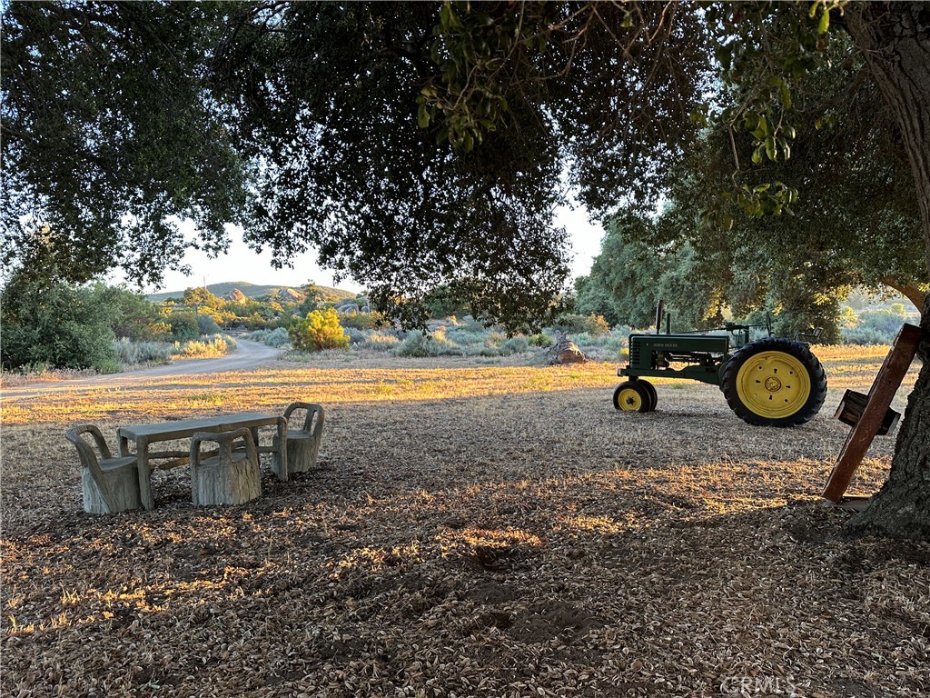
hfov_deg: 71.6
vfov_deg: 56.8
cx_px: 465
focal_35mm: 24
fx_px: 645
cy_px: 349
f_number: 1.78
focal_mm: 6.86
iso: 100
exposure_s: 1/121
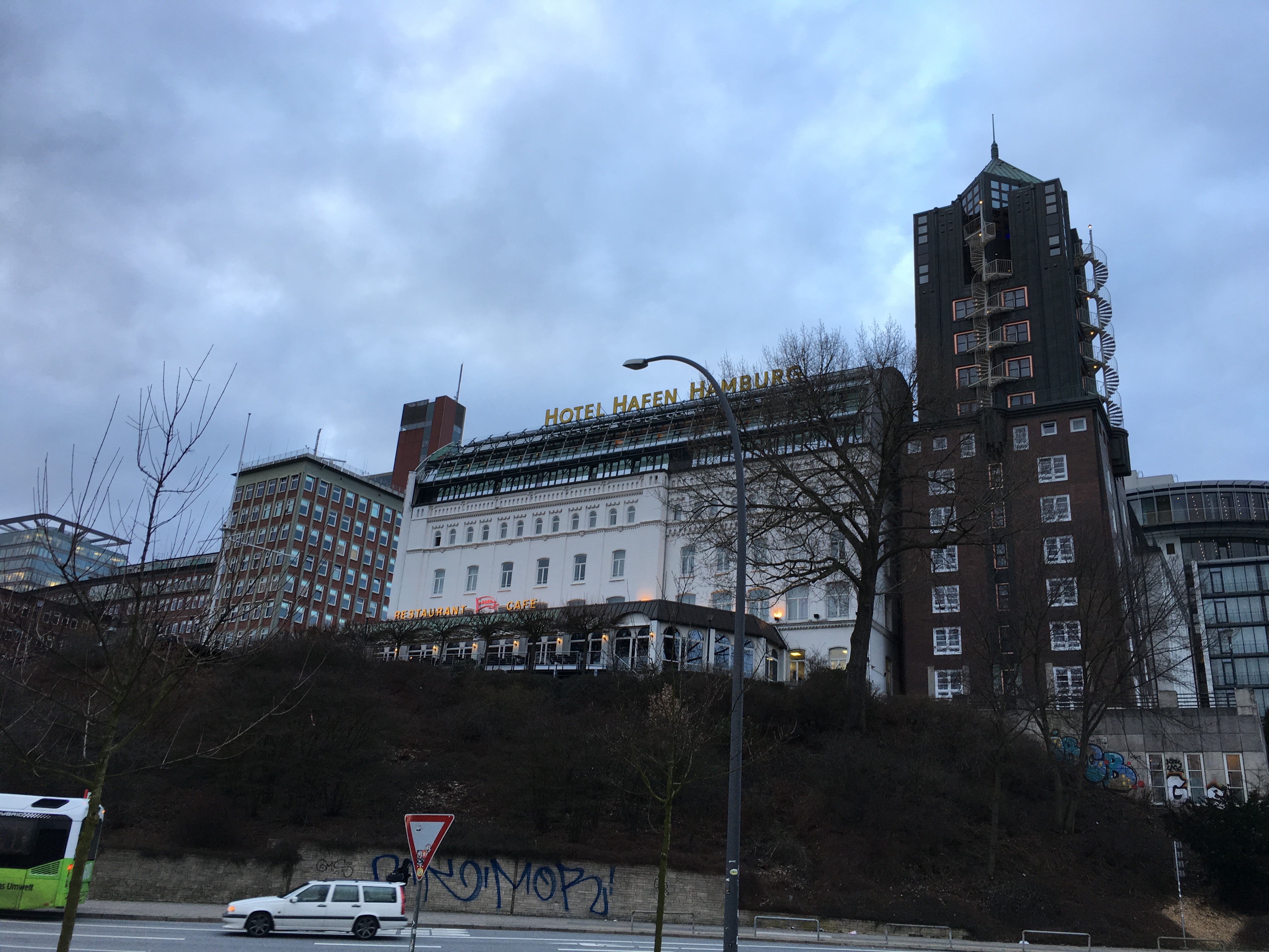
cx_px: 634
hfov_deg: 61.7
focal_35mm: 29
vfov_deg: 48.2
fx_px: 1063
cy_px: 476
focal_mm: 4.15
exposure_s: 1/100
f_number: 2.2
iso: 32
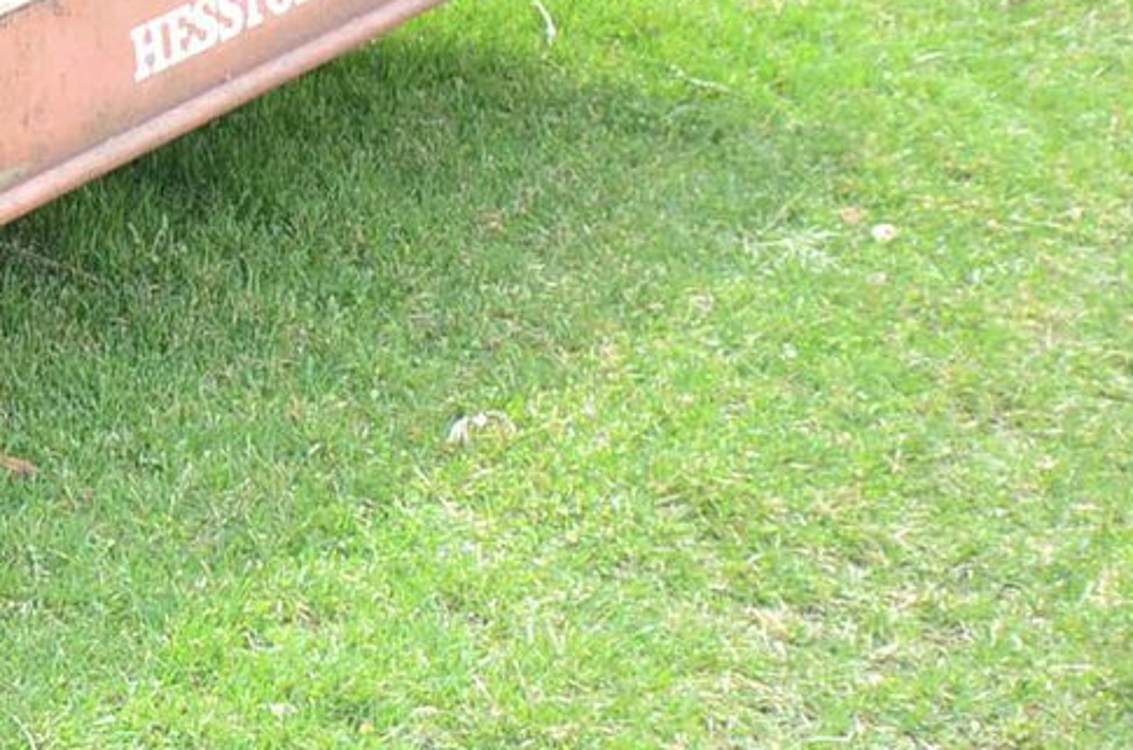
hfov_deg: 16.4
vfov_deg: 12.8
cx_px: -857
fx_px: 3328
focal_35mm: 106
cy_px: 95
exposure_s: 1/125
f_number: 5.6
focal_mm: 20
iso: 250
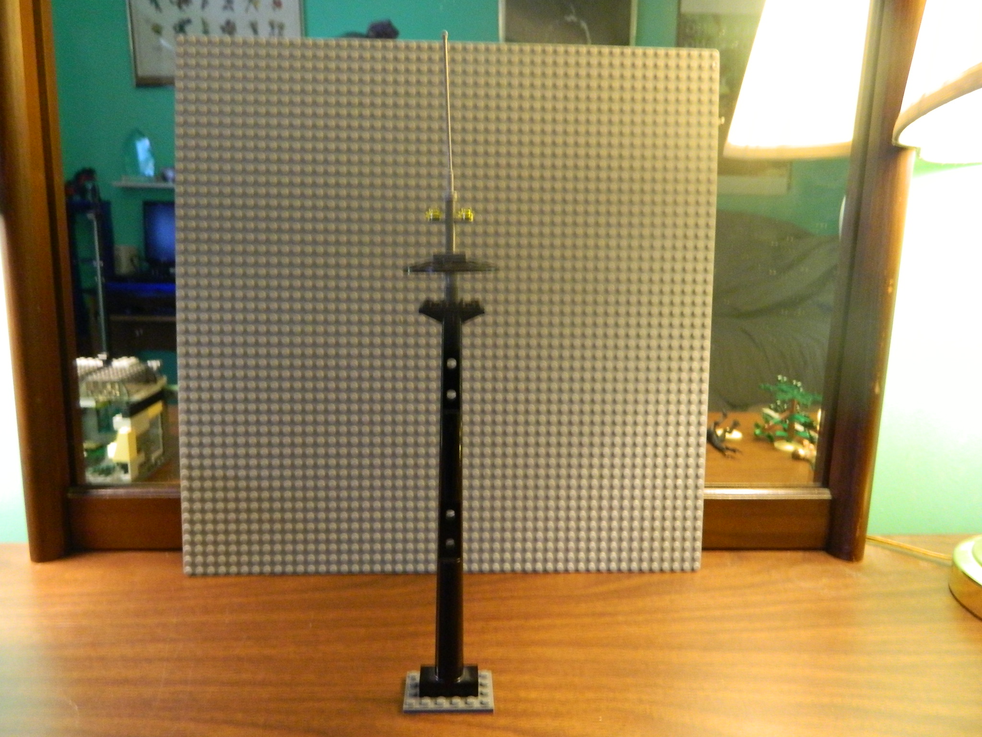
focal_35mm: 25
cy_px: 368
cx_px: 491
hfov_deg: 69.4
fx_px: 709
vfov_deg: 54.9
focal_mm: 4.5
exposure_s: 1/13
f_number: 3.1
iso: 400
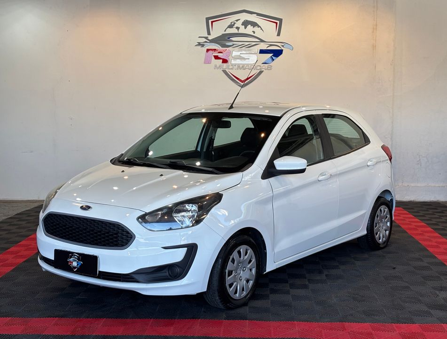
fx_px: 674
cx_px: 224
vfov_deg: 28.2
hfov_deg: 36.7
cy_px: 170
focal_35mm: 52
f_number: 1.6
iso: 32
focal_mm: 5.96
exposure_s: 1/185
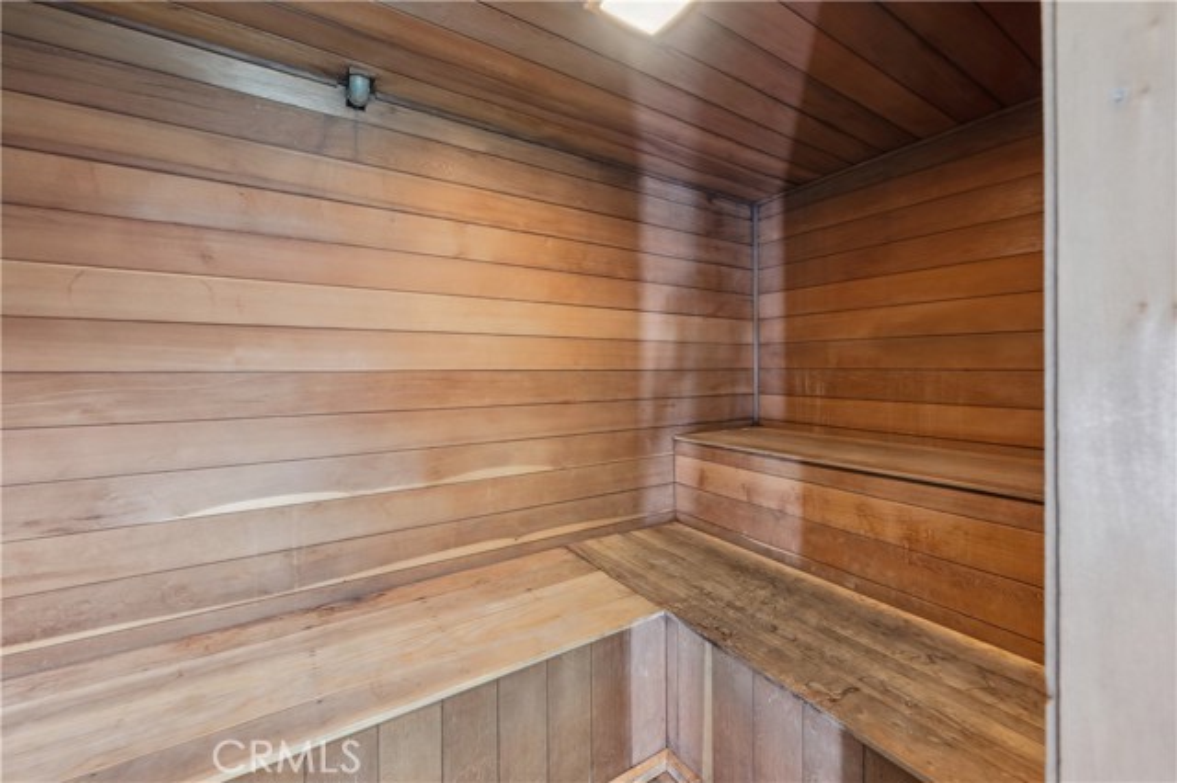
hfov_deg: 104.3
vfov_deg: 81.1
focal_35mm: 14
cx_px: 588
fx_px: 457
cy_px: 392
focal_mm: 14
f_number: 9
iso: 100
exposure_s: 4
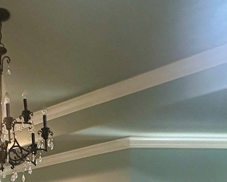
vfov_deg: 20.9
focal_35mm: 57
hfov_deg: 31.3
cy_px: 300
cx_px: 18
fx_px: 383
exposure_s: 1/60
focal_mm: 2.22
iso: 1000
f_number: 2.2
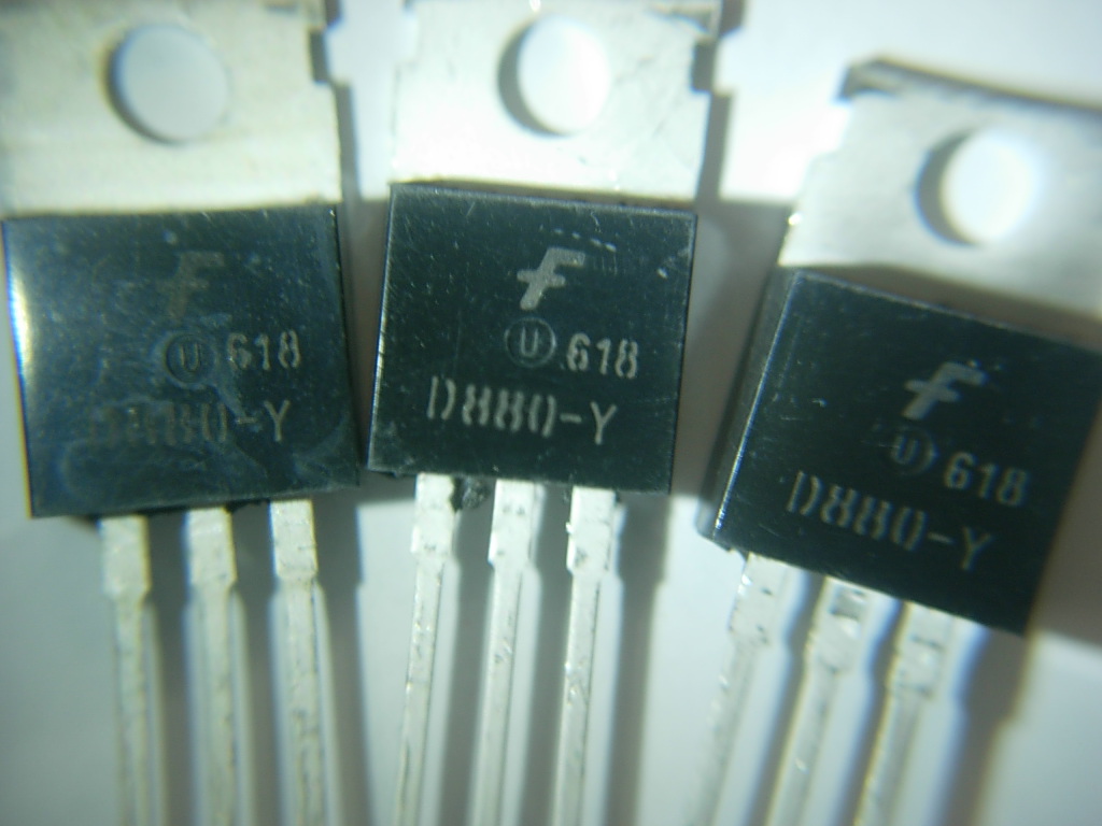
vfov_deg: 37.7
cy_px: 413
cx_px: 551
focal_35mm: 38
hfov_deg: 49.0
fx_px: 1210
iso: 64
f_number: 2.8
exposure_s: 1/5.9
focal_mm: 7.8
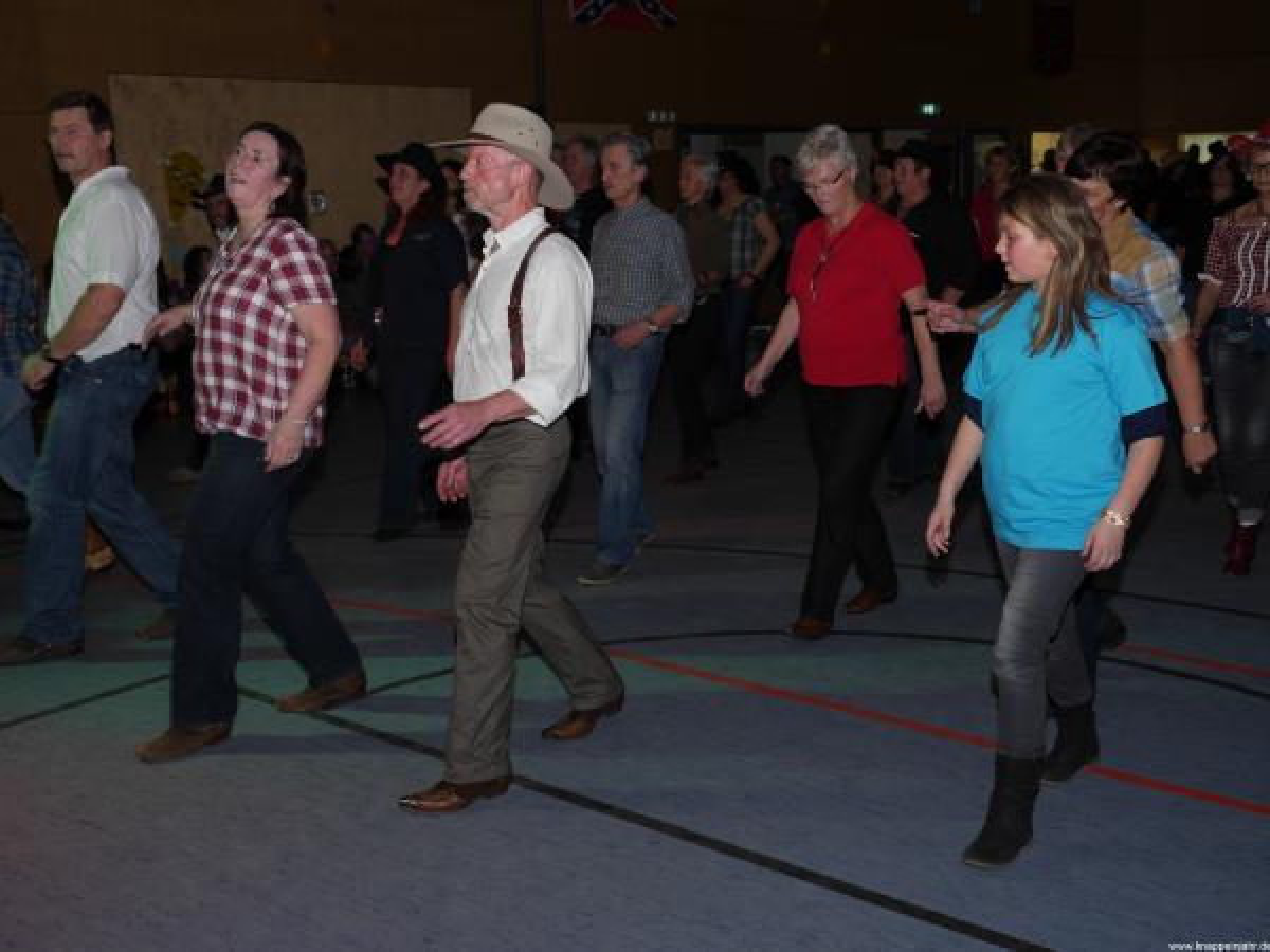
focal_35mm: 38
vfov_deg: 37.7
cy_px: 476
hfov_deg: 49.0
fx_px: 1394
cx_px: 635
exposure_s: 1/50
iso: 200
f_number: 4.4
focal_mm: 19
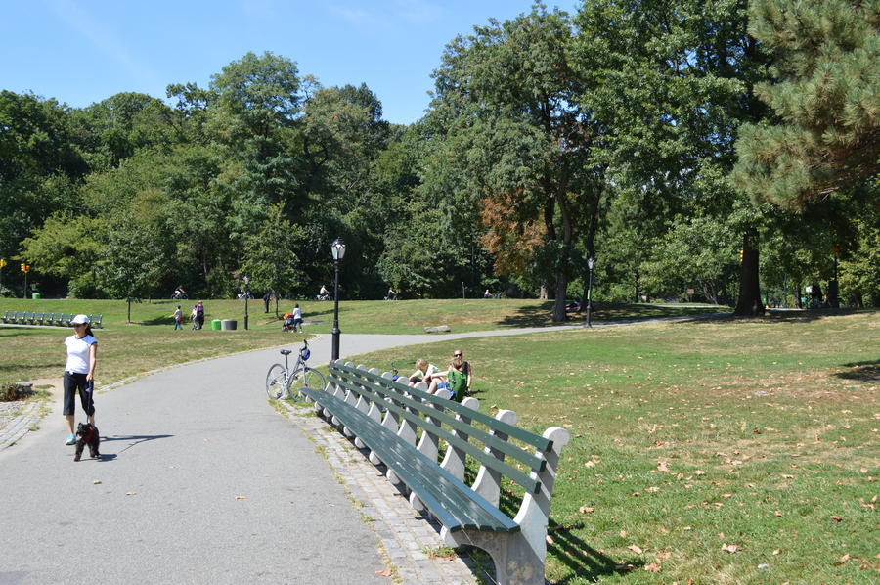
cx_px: 440
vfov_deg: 36.8
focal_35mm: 36
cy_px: 292
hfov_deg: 53.2
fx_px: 879
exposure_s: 1/160
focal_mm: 24
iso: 100
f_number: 6.3
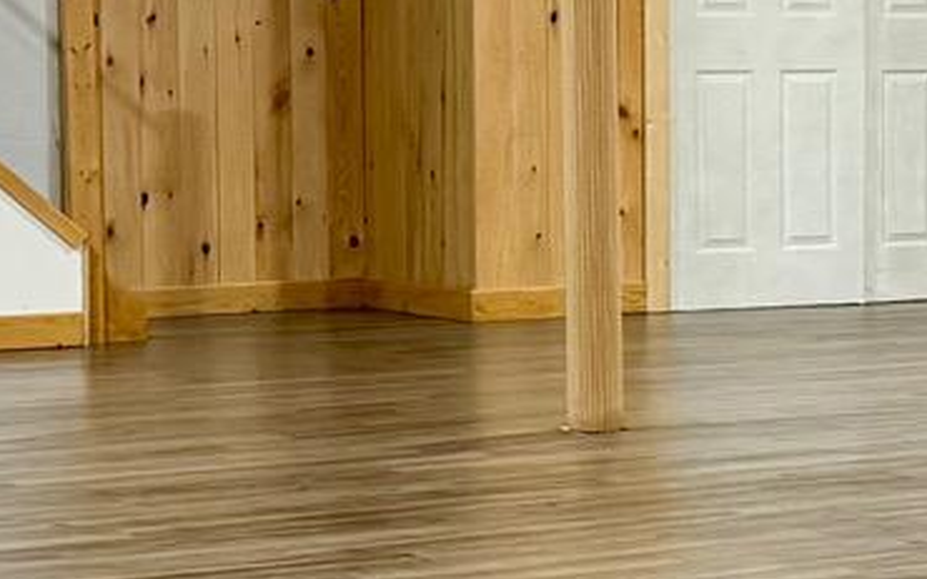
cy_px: 231
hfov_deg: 14.7
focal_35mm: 141
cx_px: 857
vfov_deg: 9.3
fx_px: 3561
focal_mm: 6.76
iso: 500
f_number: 1.78
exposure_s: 1/60
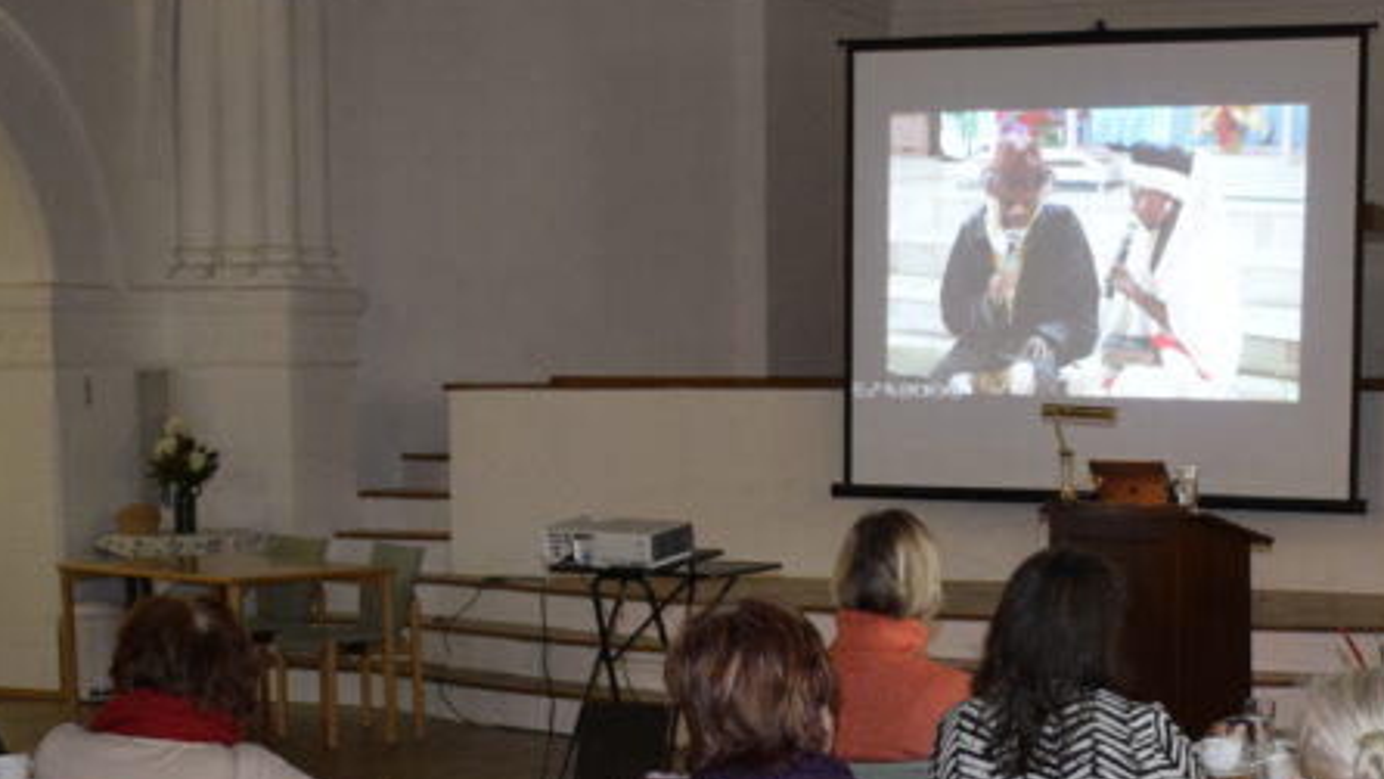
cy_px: 644
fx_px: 2386
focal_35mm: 65
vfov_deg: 18.3
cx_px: 1027
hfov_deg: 31.8
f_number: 3.5
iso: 1600
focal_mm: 18
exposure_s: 1/60
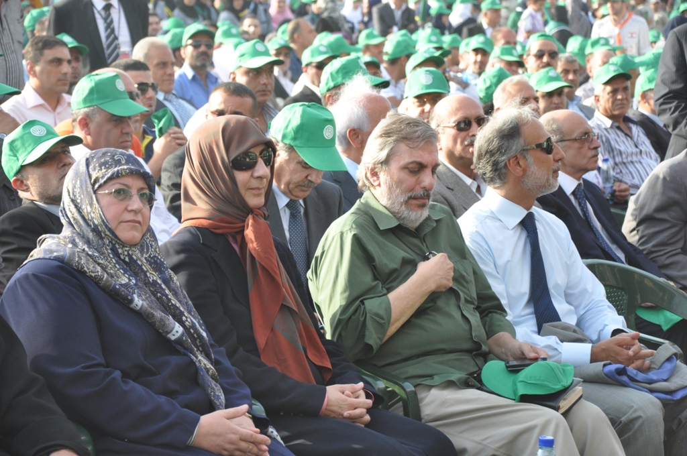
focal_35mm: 120
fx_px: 2287
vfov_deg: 11.4
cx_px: 344
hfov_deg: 17.1
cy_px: 228
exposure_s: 1/200
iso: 500
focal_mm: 80
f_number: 7.1
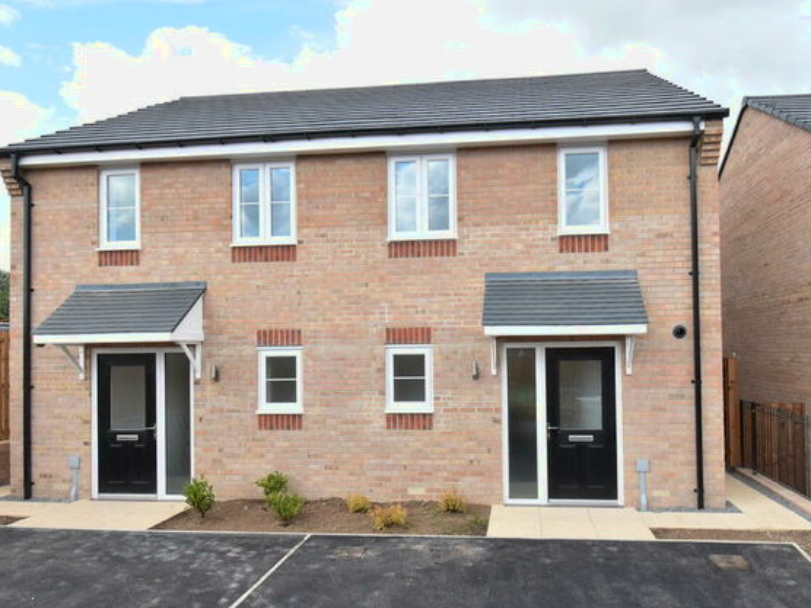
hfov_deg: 72.3
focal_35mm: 24
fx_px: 553
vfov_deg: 57.6
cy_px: 308
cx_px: 448
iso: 800
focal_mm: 13
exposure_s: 1/320
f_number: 9
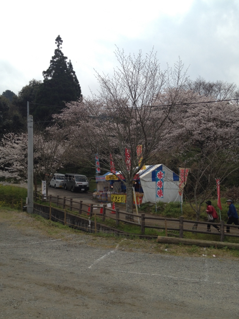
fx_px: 322
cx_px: 120
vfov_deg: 52.6
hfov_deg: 40.7
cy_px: 160
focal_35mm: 35
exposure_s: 1/2304
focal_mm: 4.28
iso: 50
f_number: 2.4
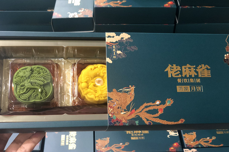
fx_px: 363
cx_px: 116
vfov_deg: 23.8
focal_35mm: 57
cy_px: 68
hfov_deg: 35.1
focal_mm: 6
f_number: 2.4
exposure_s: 1/15
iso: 160
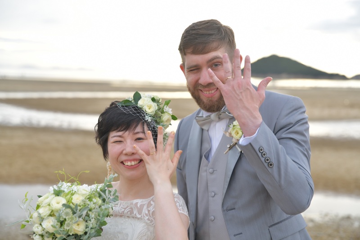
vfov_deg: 21.9
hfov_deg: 32.4
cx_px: 180
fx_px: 620
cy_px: 120
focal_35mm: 62
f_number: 2.8
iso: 125
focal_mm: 62
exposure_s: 1/125
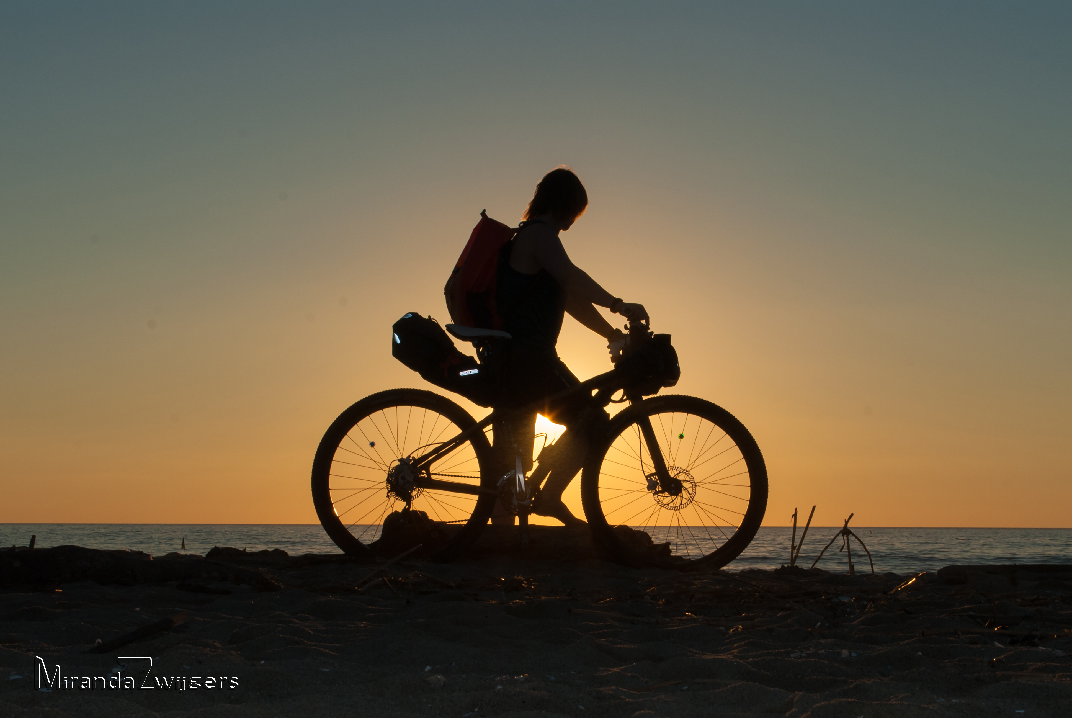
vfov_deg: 25.1
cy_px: 359
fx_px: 1610
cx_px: 536
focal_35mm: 54
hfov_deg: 36.8
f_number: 14
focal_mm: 36
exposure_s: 1/200
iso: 100
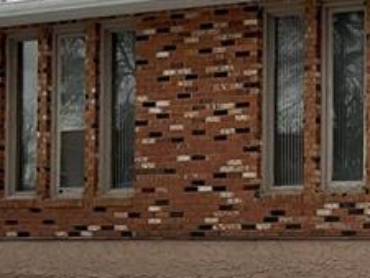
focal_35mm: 132
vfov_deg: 11.2
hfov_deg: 13.9
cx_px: 571
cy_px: 207
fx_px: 1412
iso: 16
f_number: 1.8
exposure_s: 1/1786
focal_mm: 3
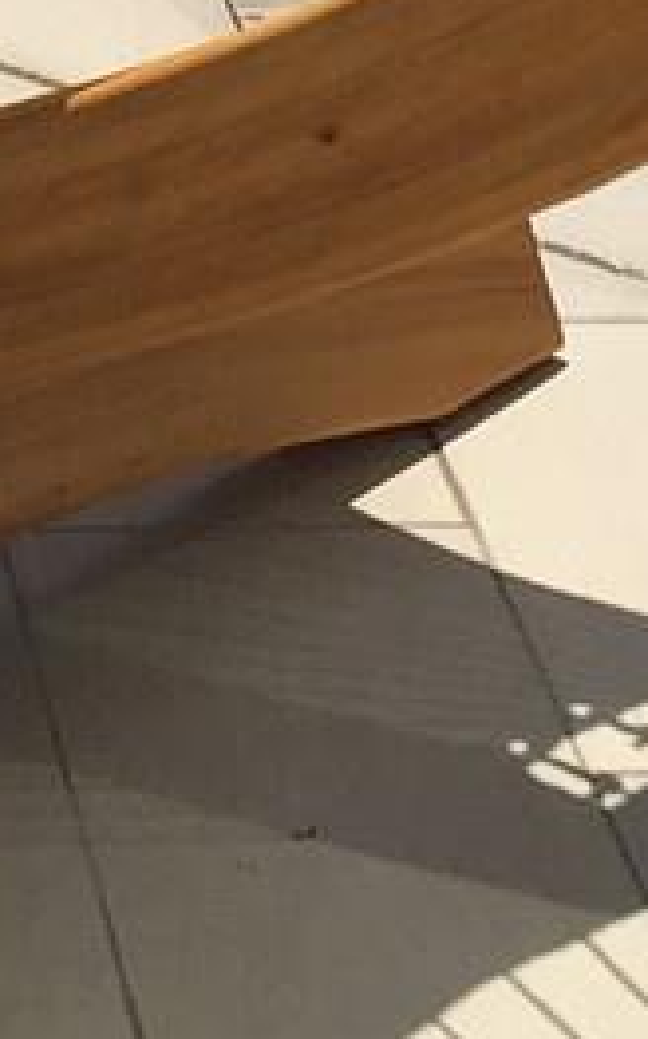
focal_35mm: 187
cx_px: -427
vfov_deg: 10.3
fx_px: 5293
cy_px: -1071
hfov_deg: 6.9
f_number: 2.2
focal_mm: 4.15
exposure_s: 1/4950
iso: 32
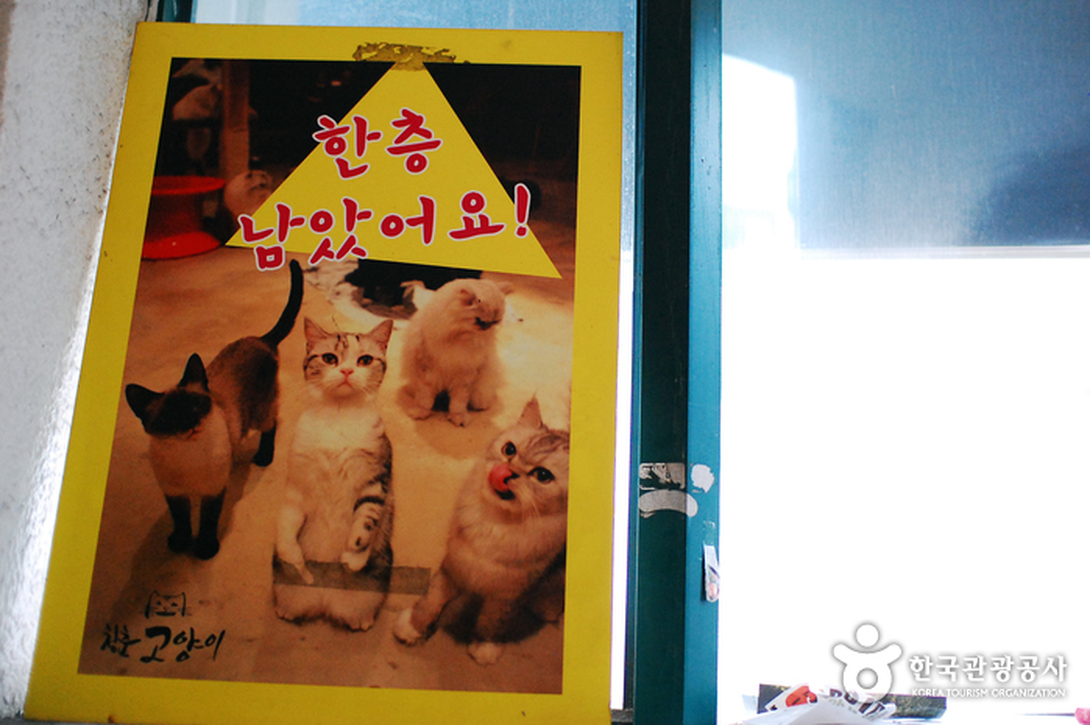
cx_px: 545
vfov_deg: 29.8
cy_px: 362
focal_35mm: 45
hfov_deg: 43.6
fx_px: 1361
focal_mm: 30
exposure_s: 1/1000
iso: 1250
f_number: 1.4
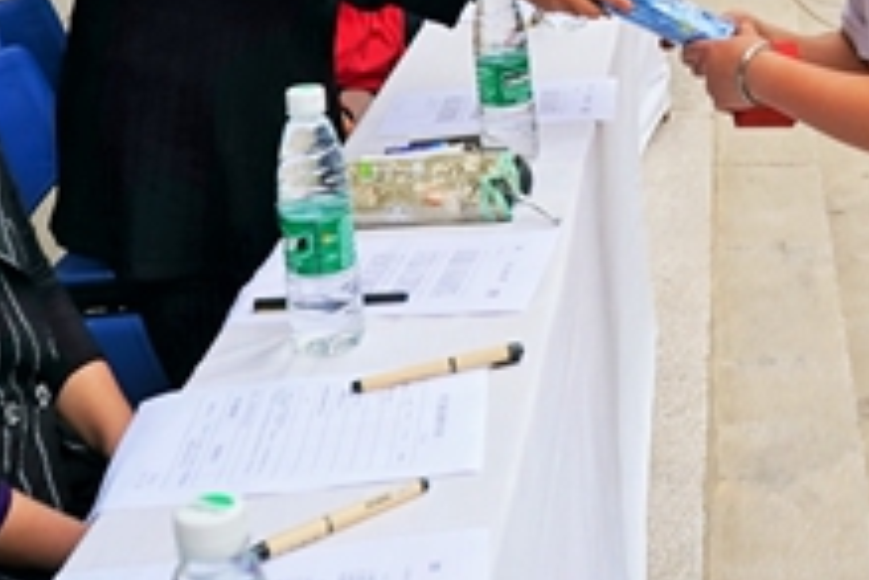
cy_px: -24
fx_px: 1786
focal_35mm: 74
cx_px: 694
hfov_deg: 26.8
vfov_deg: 17.9
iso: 100
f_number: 4
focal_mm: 18
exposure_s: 1/60
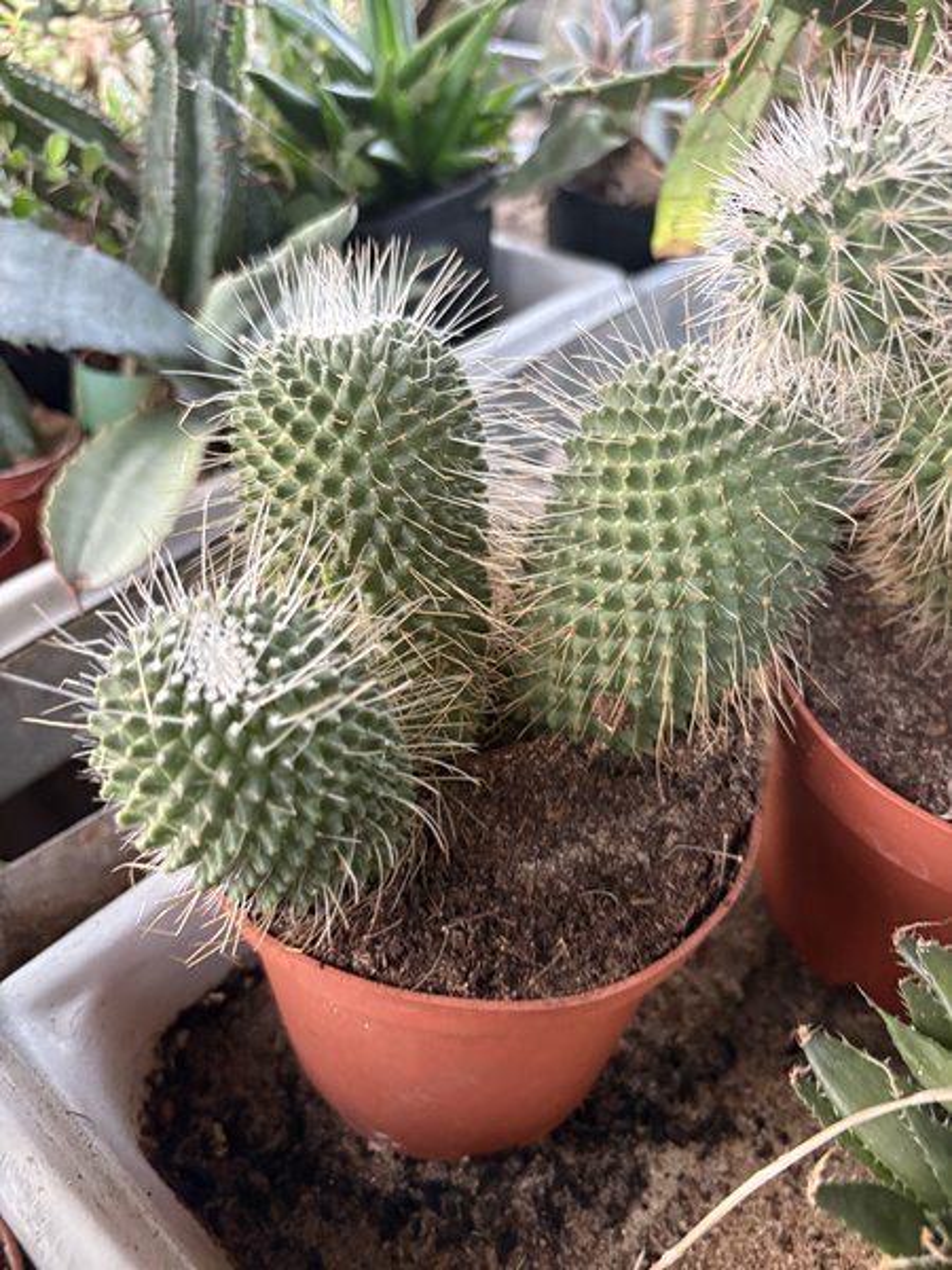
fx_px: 953
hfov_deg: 53.1
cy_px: 635
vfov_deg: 67.3
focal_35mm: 26
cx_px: 476
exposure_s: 1/60
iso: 320
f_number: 1.6
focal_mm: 5.96
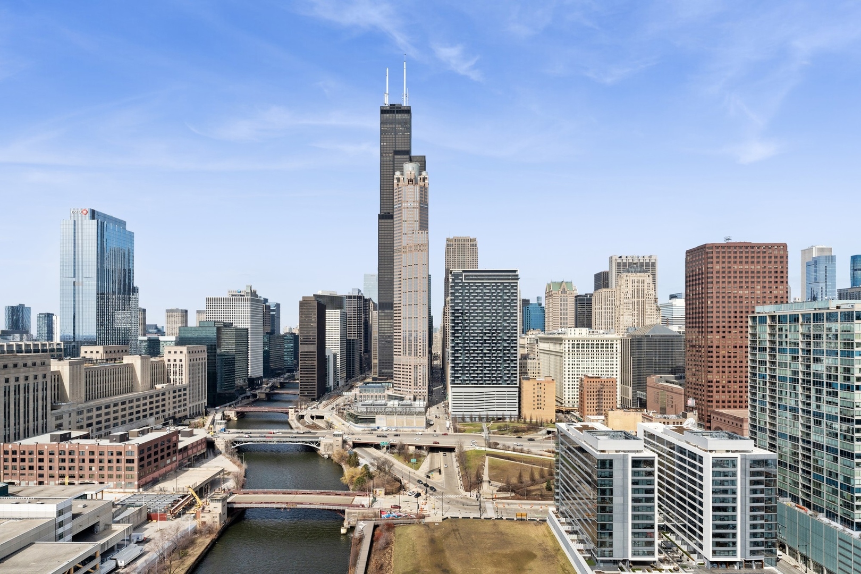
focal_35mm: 18
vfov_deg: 67.4
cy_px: 287
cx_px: 430
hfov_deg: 90.0
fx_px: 430
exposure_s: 1/1600
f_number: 8
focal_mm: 18
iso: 320
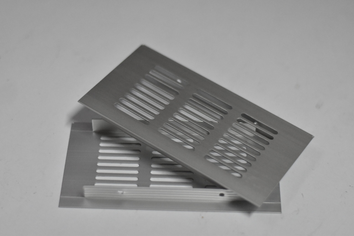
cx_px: 177
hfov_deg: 27.0
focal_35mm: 75
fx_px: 737
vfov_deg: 18.2
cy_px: 118
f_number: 1.8
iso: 3200
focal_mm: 50
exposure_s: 1/500
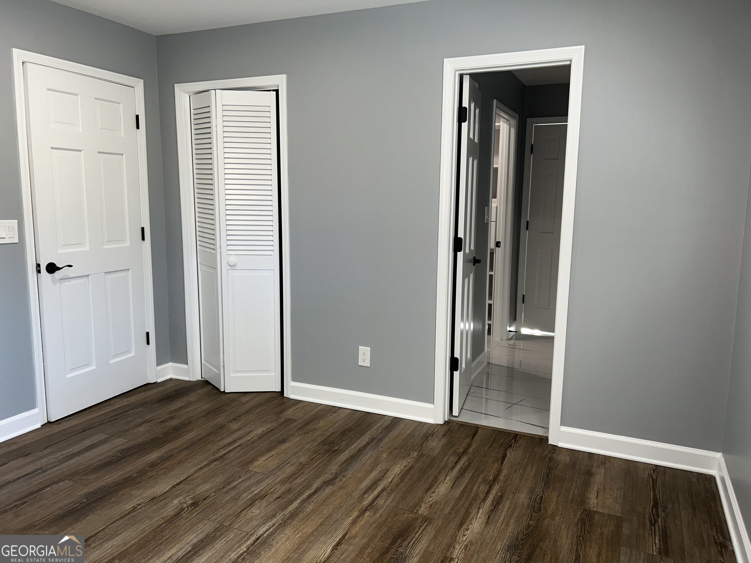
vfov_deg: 53.1
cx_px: 376
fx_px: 564
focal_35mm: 26
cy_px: 282
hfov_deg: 67.3
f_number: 1.5
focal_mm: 5.7
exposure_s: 1/120
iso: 40
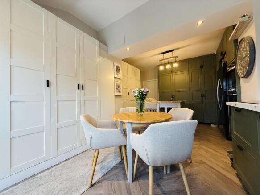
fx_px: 105
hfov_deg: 102.1
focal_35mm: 14
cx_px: 130
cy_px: 98
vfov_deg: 85.7
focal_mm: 2.22
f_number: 2.2
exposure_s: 1/87
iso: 320
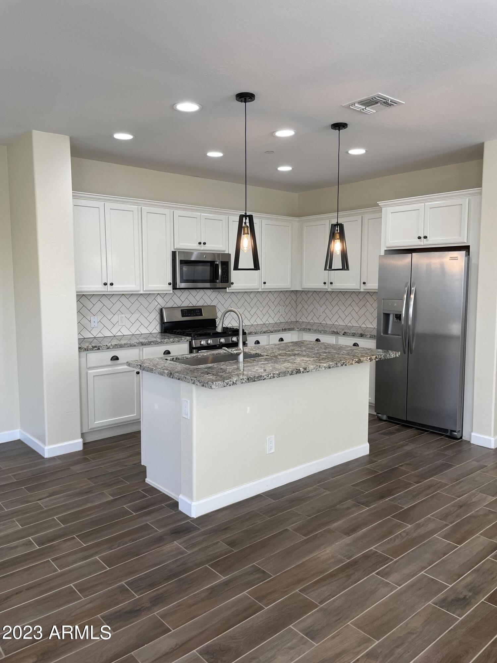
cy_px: 332
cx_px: 248
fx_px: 498
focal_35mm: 26
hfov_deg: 53.1
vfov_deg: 67.3
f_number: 1.6
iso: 80
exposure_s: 1/120
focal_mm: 4.2
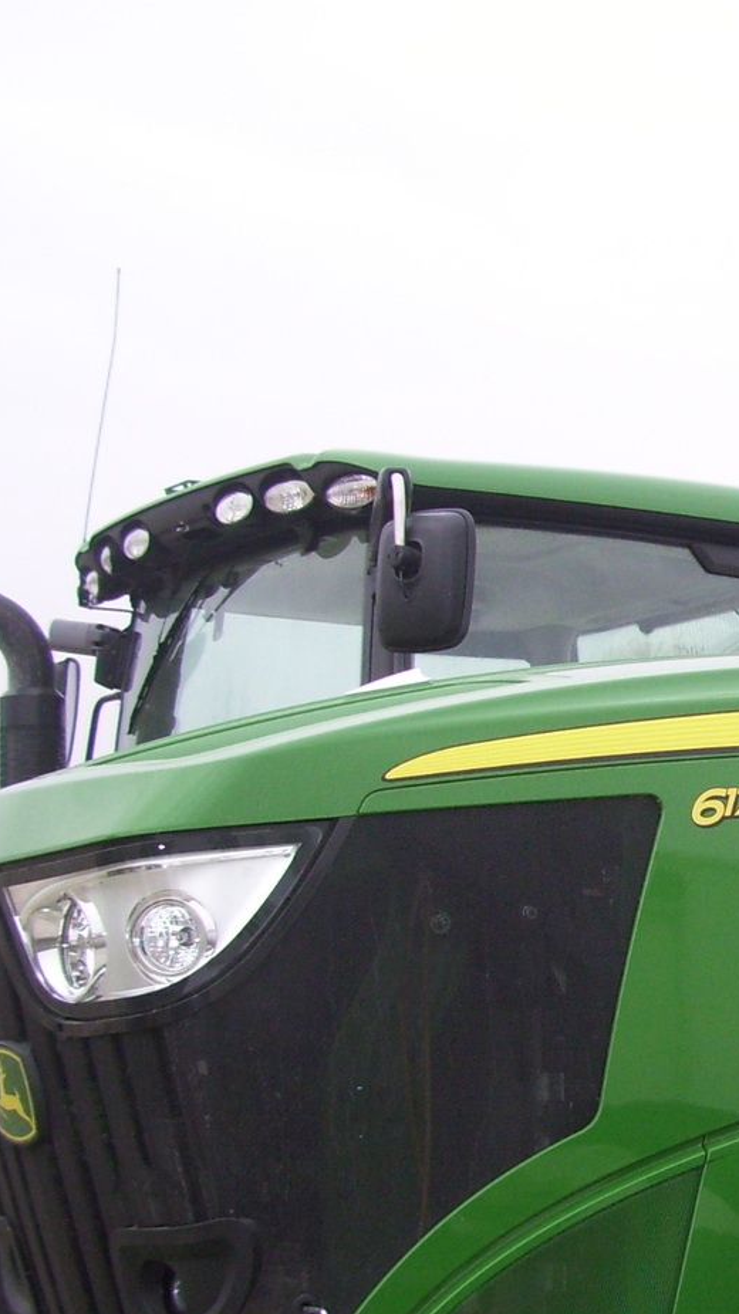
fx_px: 2858
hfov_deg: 13.6
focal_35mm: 82
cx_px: 1201
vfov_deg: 25.7
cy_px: 940
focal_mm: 5.7
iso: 80
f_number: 2.9
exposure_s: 1/250
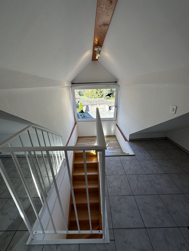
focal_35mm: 14
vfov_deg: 102.1
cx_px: 94
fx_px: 102
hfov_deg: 85.7
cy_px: 126
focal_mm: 2.22
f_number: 2.2
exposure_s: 1/164
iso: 40
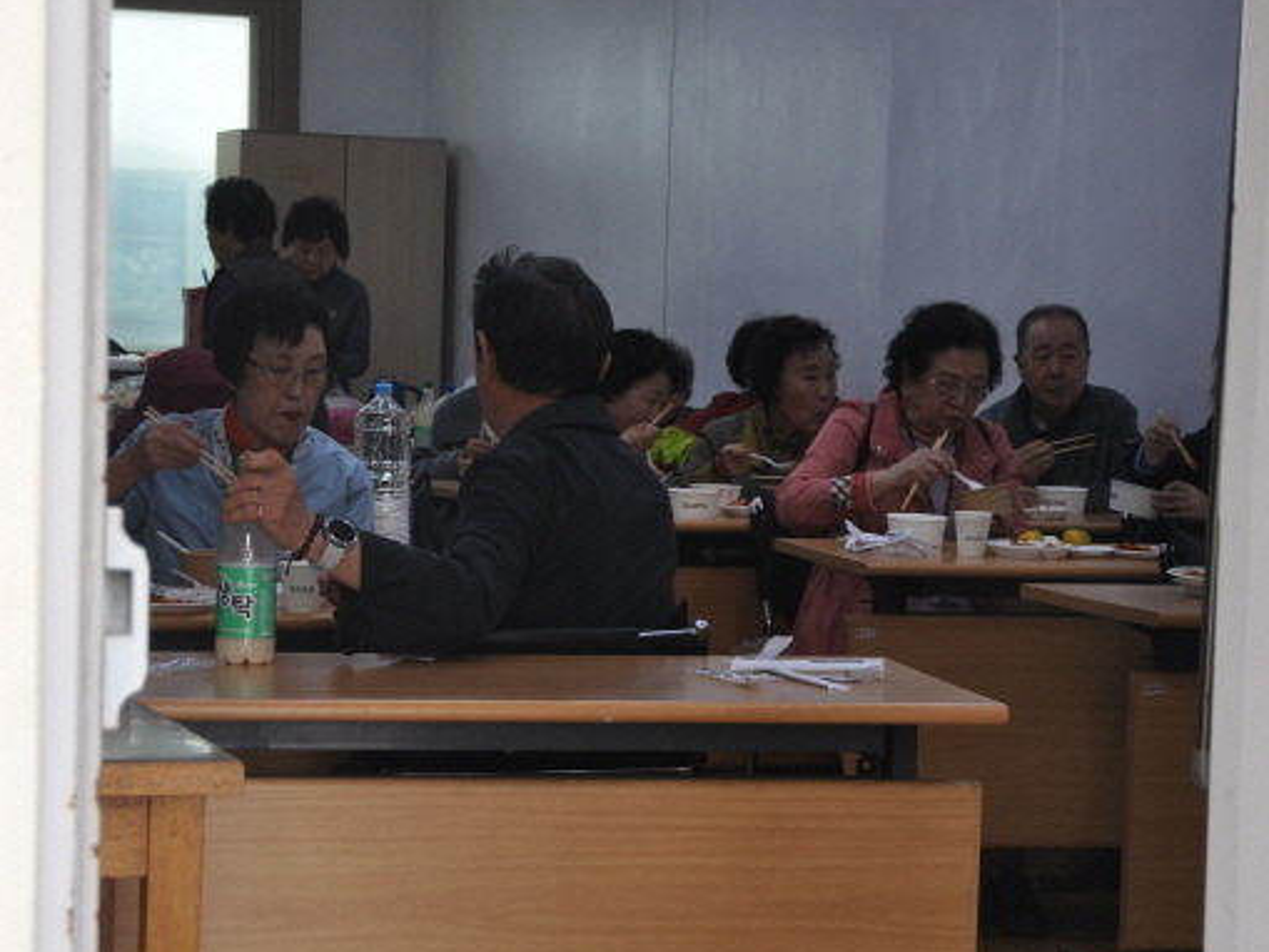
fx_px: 3483
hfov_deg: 20.6
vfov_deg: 15.6
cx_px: 536
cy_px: 550
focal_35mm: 95
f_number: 6.3
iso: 200
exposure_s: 1/40
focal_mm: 42
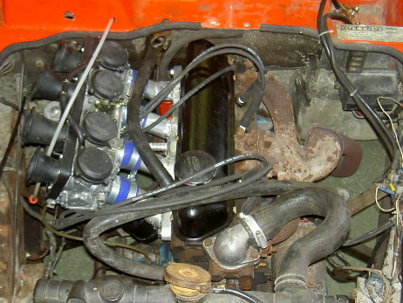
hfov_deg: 35.4
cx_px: 169
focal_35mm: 54
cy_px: 174
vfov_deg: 27.0
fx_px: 629
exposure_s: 1/59.5
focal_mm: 8
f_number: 2.8
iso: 100
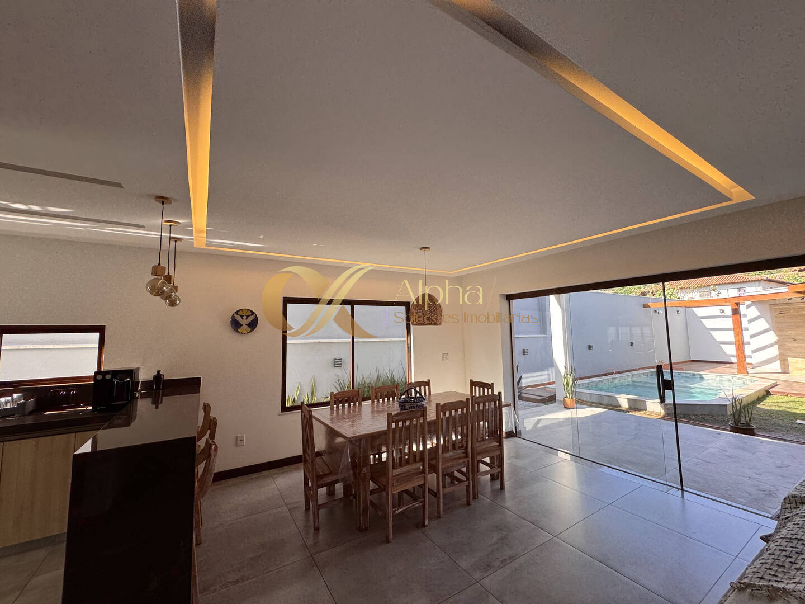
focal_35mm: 14
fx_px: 326
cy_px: 302
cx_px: 402
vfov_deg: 85.7
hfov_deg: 102.1
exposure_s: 1/120
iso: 40
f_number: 2.2
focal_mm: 2.22
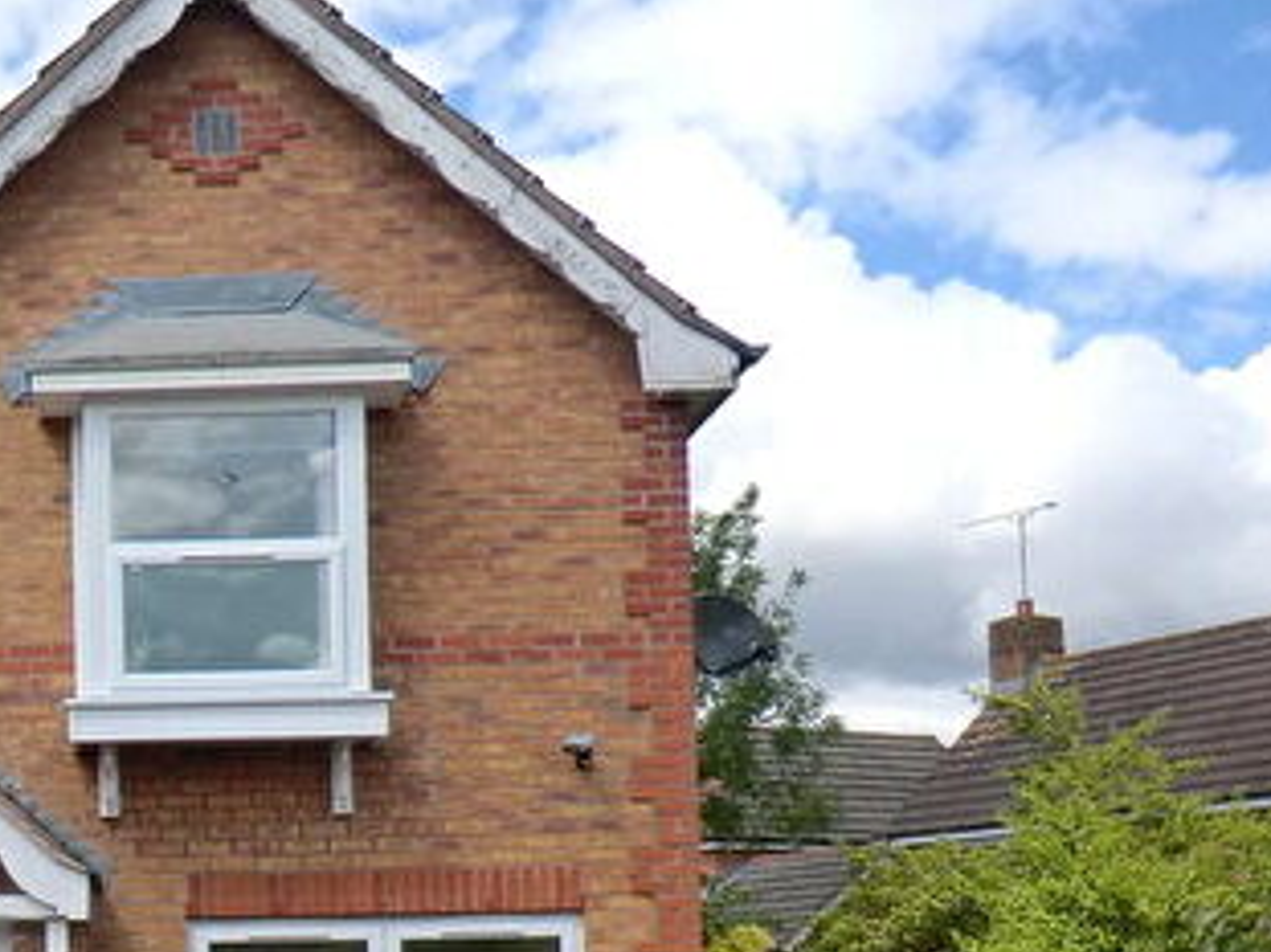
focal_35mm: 54
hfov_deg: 32.5
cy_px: 934
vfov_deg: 25.8
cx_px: -20
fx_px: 1982
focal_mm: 4.3
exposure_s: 1/800
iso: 64
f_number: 3.2
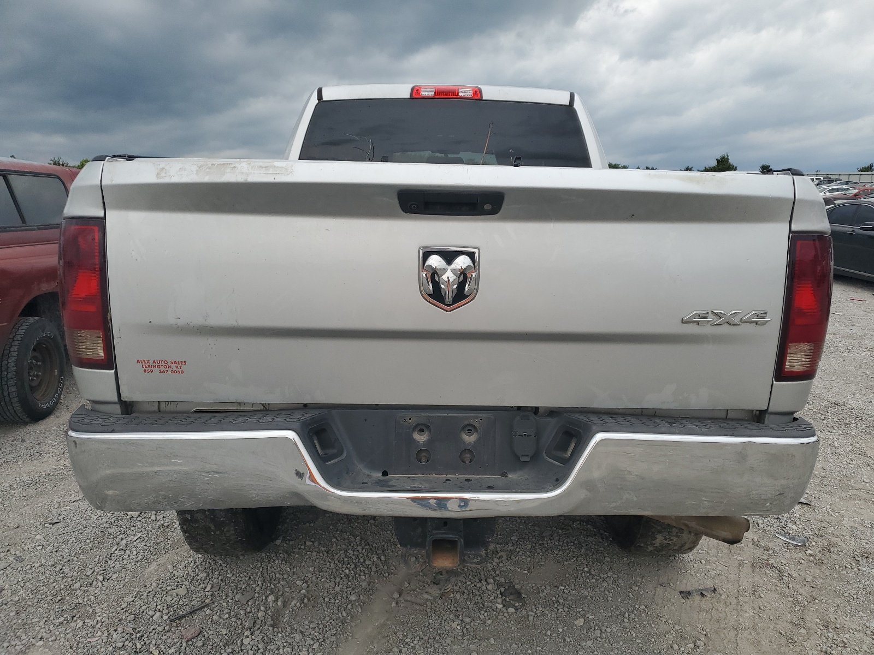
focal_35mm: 26
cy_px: 328
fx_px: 656
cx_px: 437
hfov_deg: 67.3
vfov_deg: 53.1
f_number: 1.5
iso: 50
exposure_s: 1/714
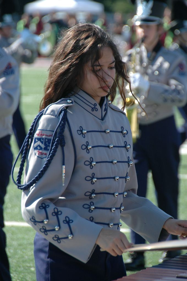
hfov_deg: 4.6
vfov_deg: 6.9
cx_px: 94
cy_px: 140
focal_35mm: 300
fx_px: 2344
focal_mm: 200
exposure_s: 1/400
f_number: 5.6
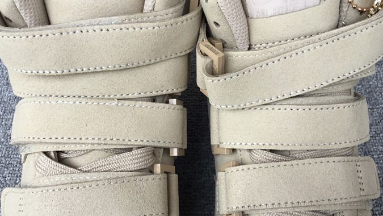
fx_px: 457
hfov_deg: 45.5
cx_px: 200
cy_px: 115
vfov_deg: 26.5
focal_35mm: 45
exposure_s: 1/120
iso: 25
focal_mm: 3.3
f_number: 2.4
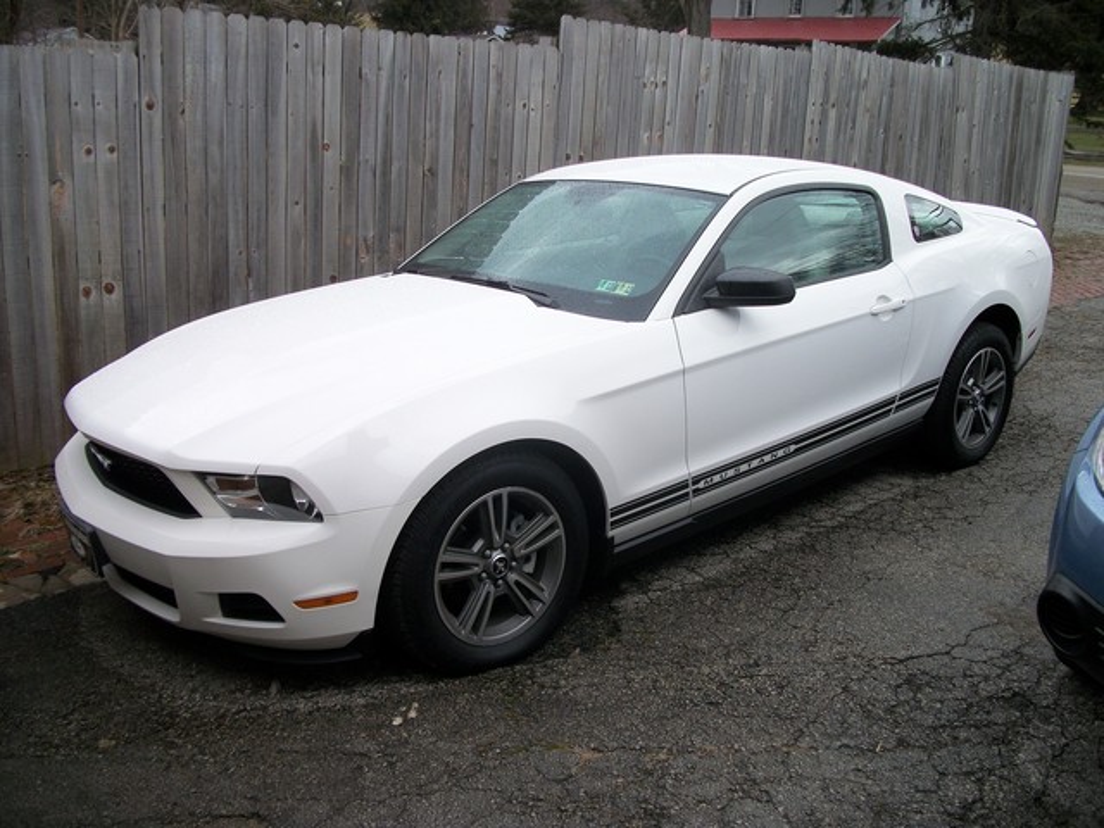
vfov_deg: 44.2
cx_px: 552
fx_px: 1021
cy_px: 414
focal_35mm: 32
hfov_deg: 56.8
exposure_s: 1/160
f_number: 2.9
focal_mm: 5.7
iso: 80
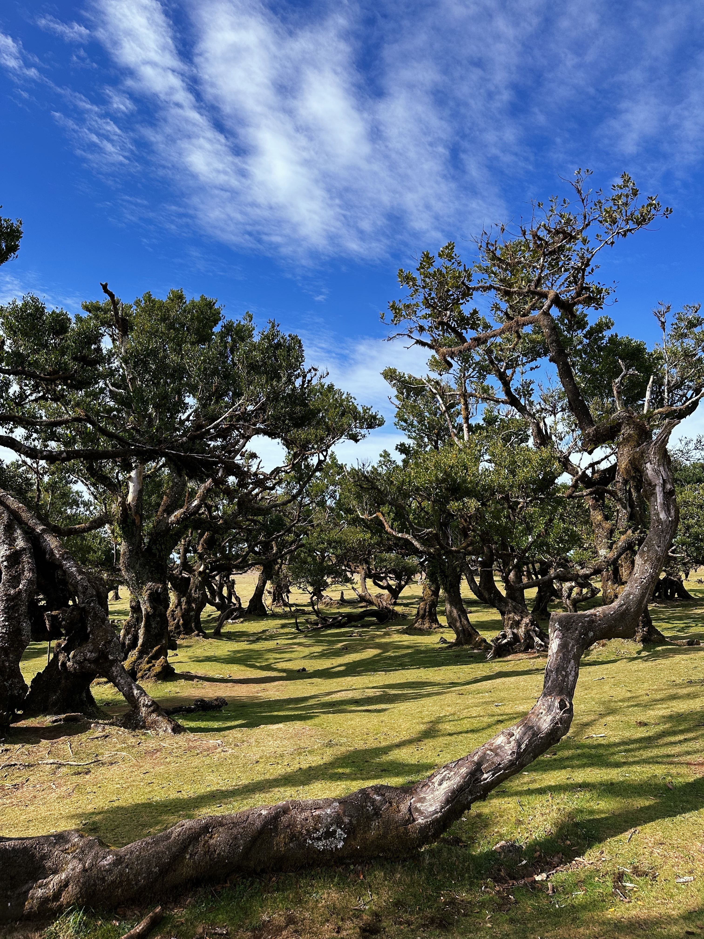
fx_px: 651
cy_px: 470
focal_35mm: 24
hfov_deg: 56.8
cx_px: 352
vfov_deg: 71.6
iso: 80
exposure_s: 1/3247
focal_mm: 6.86
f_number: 1.78
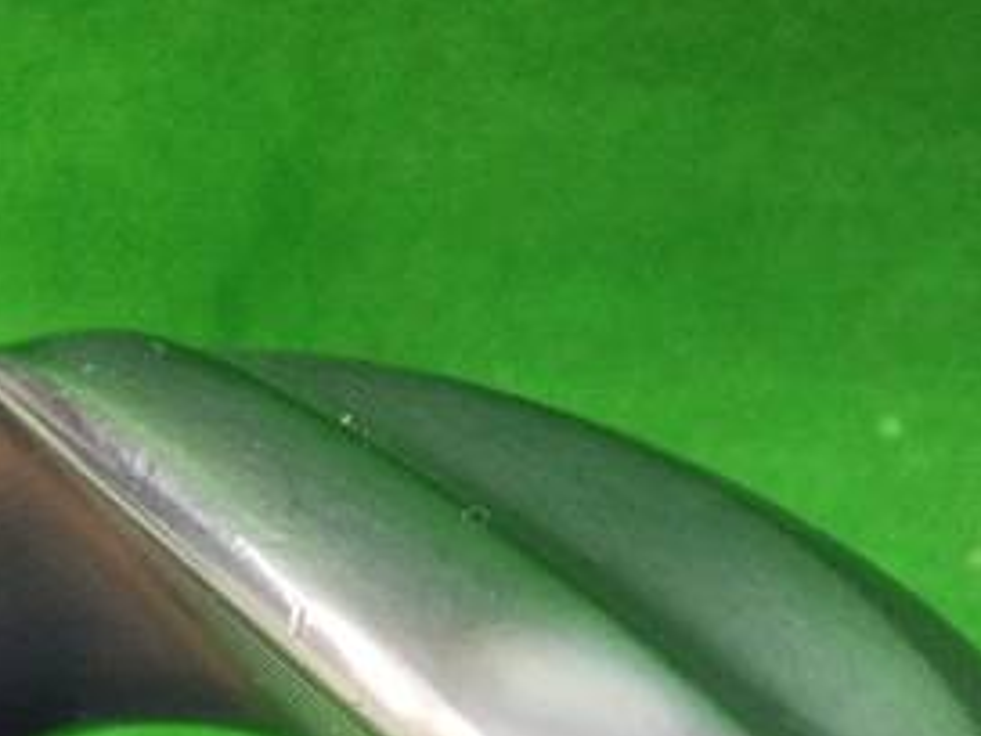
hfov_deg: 26.0
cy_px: 765
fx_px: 2069
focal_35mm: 73
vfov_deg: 19.5
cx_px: 837
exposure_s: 1/30
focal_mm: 3.3
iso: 100
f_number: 2.4
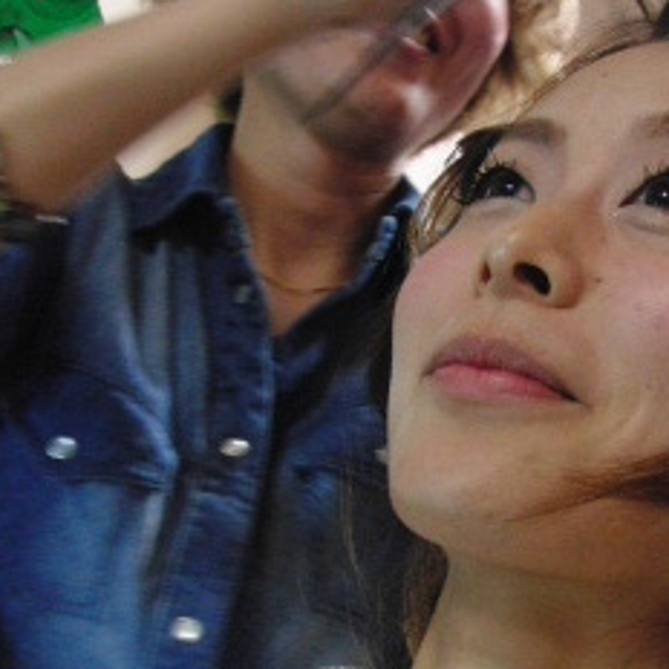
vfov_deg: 21.7
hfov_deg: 21.8
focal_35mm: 79
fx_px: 1727
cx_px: 453
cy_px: 528
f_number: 3.6
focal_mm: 6.42
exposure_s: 1/30
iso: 400
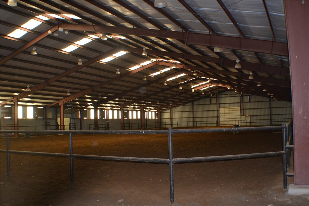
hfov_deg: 45.0
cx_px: 154
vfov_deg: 30.8
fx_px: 373
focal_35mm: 44
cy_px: 103
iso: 640
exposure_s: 1/60
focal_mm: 29
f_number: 4.5
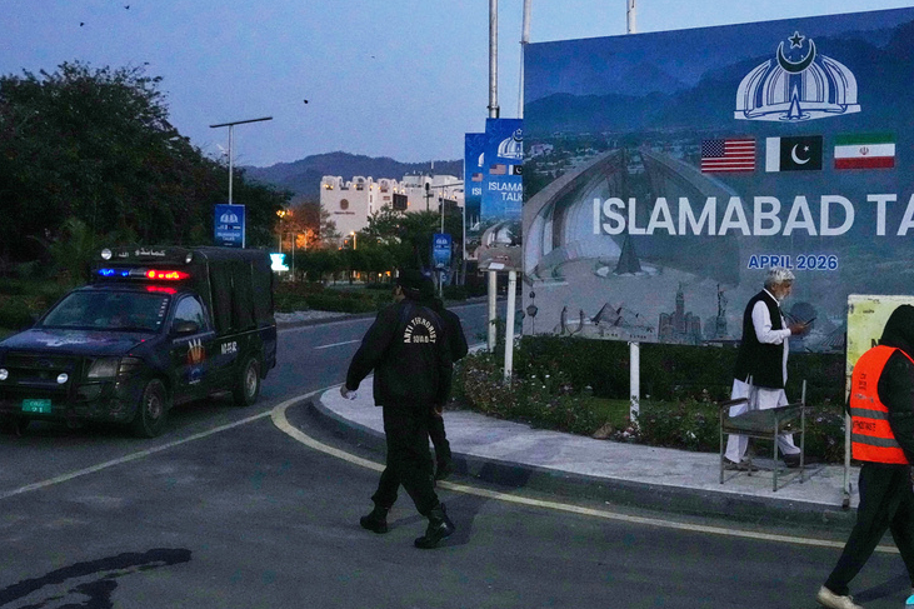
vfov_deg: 27.5
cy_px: 279
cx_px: 564
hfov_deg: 40.1
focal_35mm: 49
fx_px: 1244
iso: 8000
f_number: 4.5
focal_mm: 35
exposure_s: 1/400
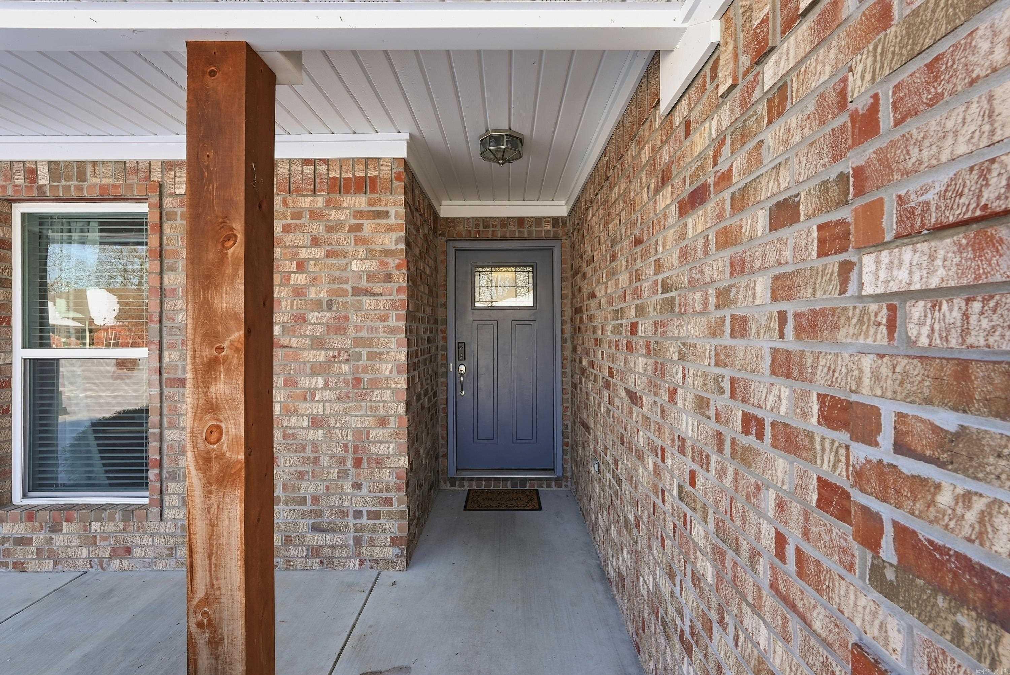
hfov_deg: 96.7
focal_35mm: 16
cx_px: 505
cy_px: 338
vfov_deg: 73.8
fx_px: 449
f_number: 9
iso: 250
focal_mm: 16
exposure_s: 1/250
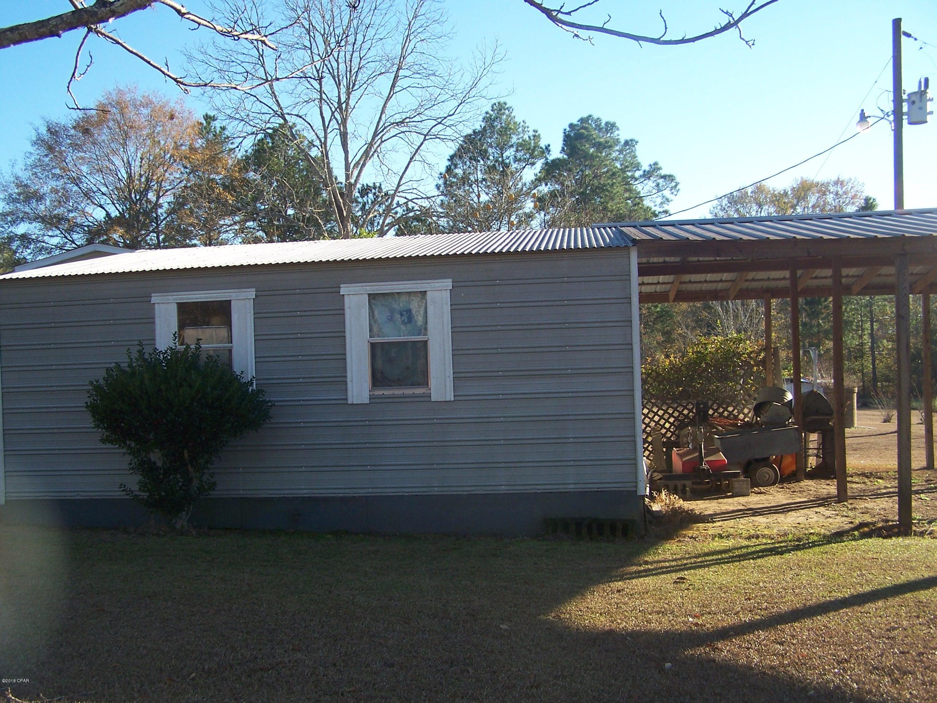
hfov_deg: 49.0
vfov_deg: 37.7
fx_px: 1029
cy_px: 352
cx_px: 468
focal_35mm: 38
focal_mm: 6.3
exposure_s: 1/400
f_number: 2.8
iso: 80
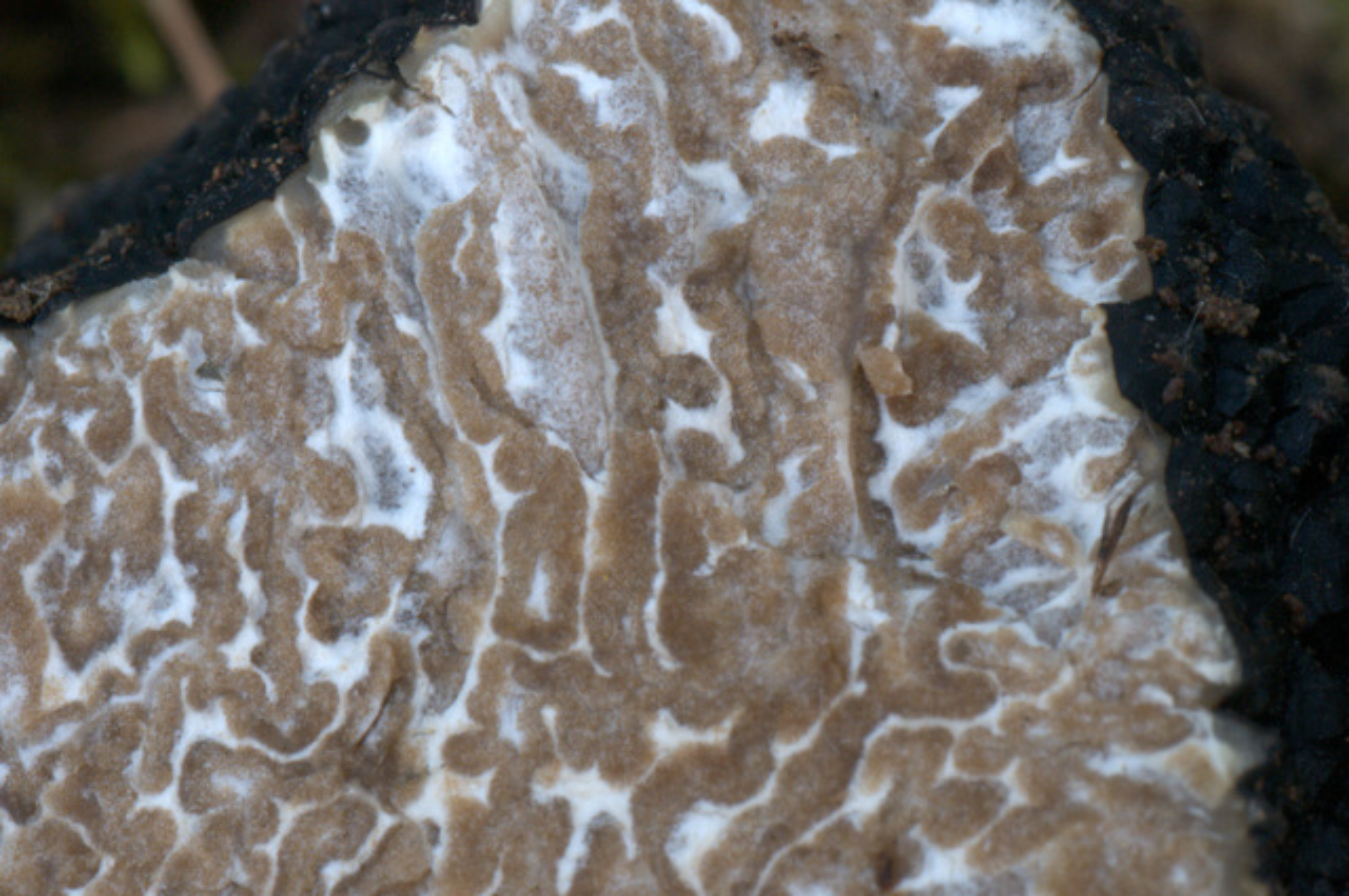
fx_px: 3368
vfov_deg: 15.1
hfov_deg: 22.6
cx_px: 674
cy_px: 448
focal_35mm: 90
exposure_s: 1/2.5
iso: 640
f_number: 45
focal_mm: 60
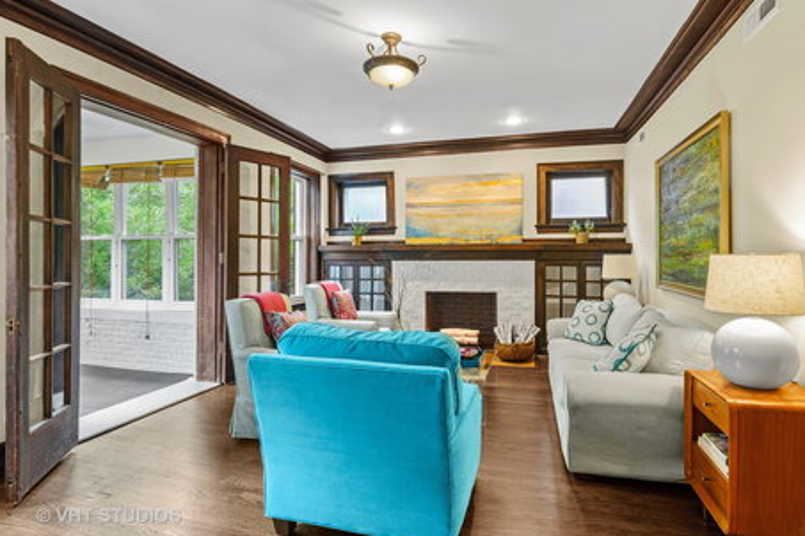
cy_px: 261
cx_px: 418
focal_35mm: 18
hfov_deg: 90.0
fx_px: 402
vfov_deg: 67.4
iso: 200
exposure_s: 1.3
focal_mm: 17
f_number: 8
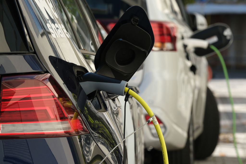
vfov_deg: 6.5
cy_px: 82
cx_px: 123
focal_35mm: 210
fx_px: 1435
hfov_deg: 9.8
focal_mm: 140
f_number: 9
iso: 400
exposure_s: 1/250
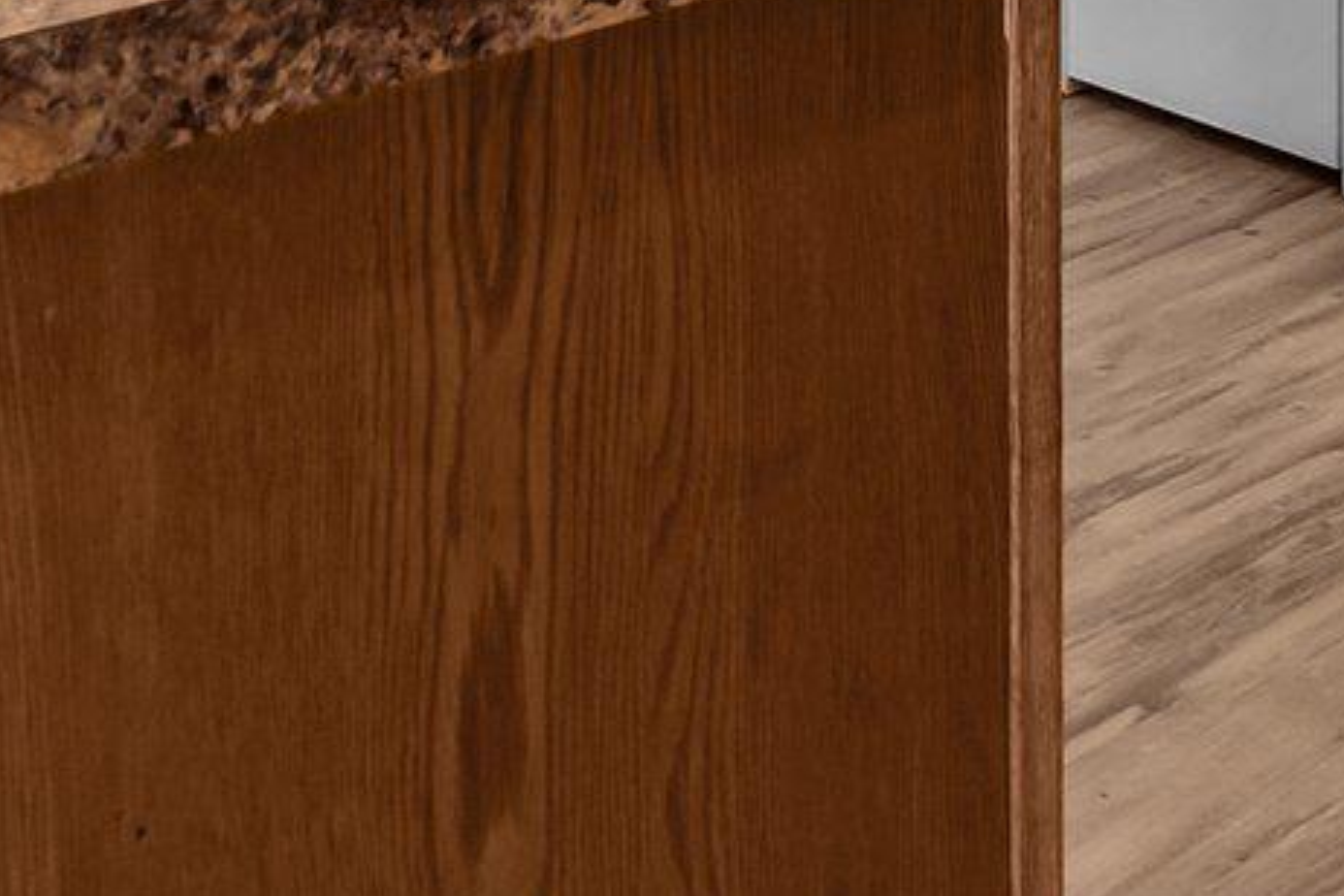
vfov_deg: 16.0
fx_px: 2650
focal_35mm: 71
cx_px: 1687
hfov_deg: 25.1
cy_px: -755
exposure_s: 1/30
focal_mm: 16
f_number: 8
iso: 2000
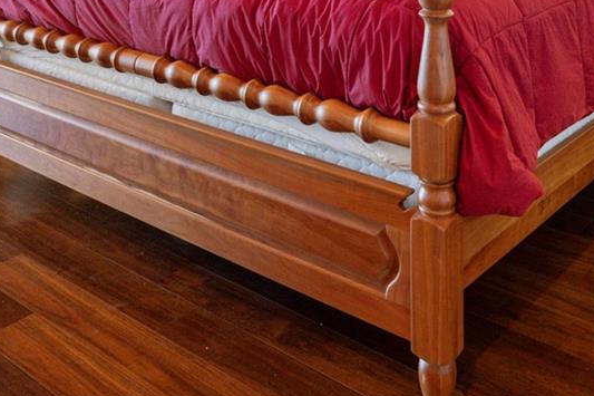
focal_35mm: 48
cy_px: -148
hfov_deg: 41.1
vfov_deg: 23.9
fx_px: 792
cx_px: 323
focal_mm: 16
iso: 400
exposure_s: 1/3
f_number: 8
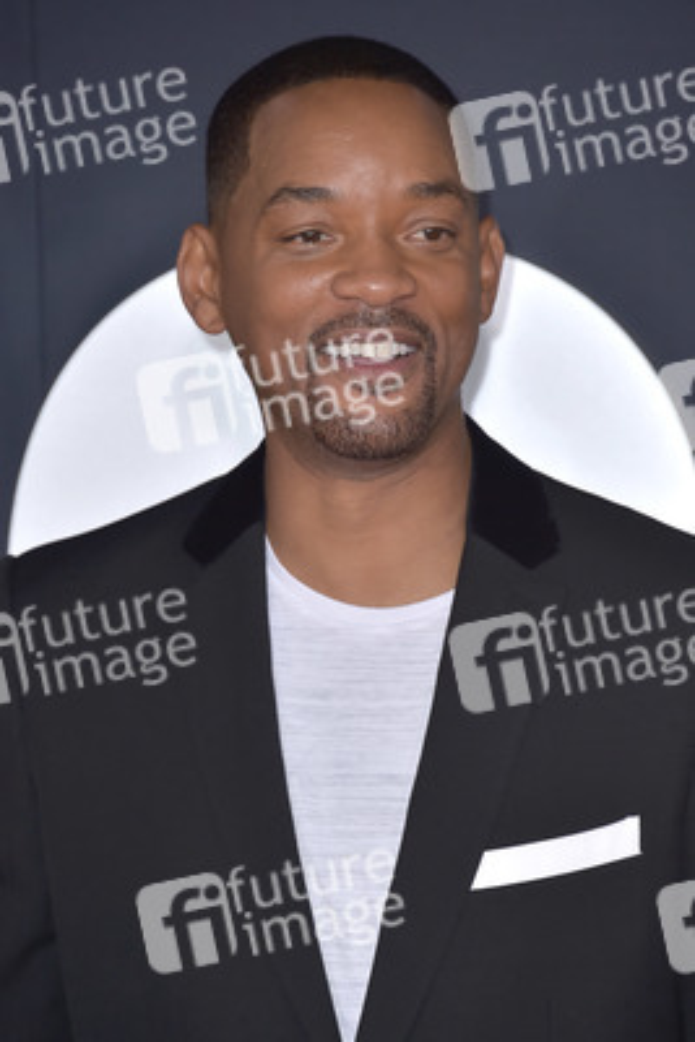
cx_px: 348
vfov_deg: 6.9
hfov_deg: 4.6
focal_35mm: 300
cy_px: 521
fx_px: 8679
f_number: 7.1
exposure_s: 1/250
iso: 250
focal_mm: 300
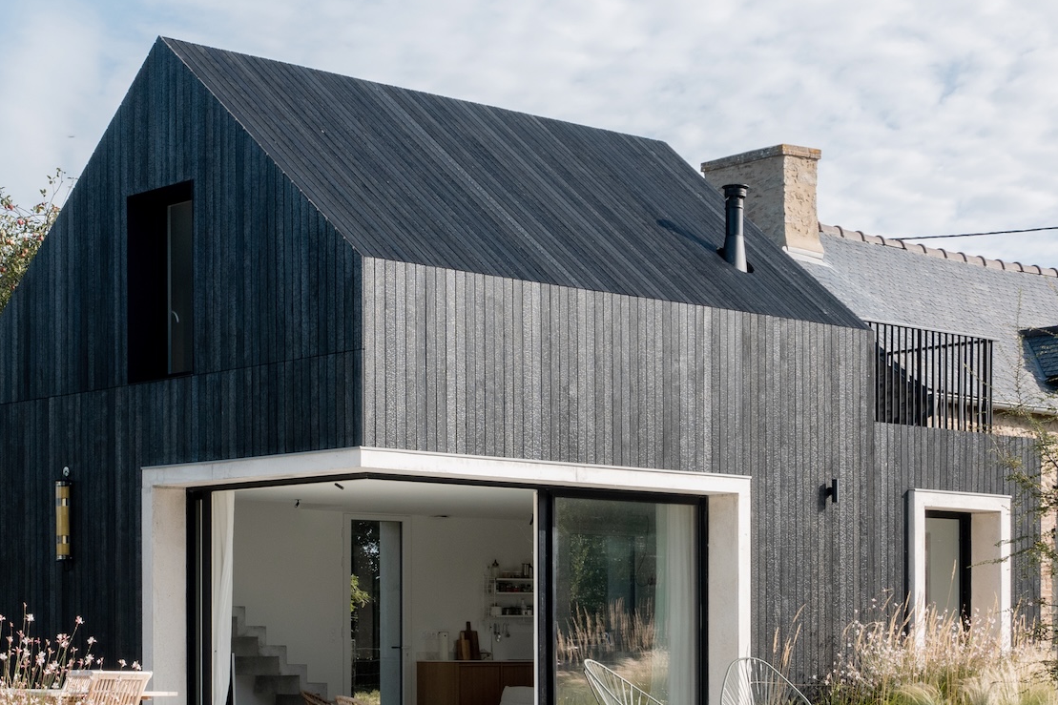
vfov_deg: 17.9
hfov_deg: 26.5
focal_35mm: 76
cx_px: 379
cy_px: 342
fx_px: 2233
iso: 200
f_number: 9
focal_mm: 27
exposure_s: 1/250
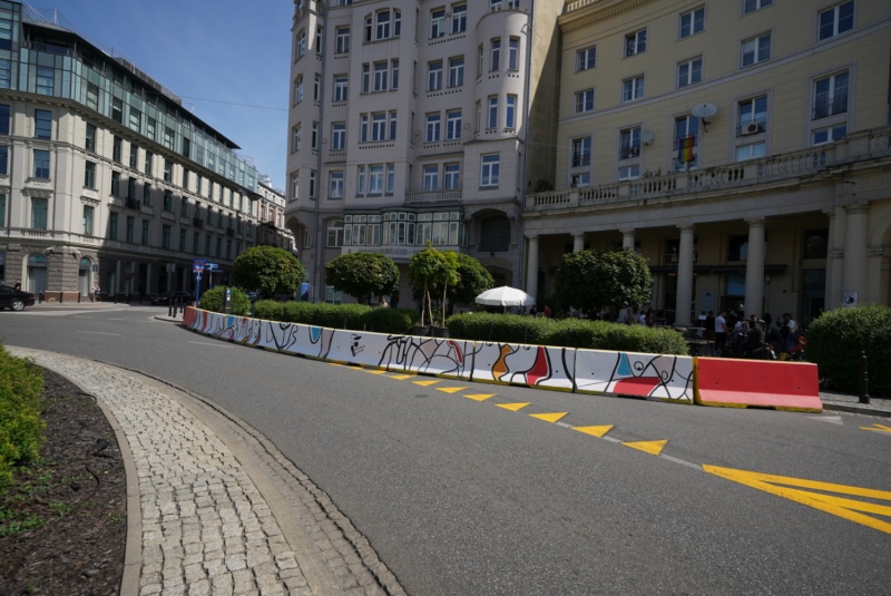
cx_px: 446
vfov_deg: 67.5
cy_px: 298
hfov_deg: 89.9
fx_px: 446
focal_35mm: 18
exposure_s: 1/400
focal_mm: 18
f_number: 7.1
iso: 100
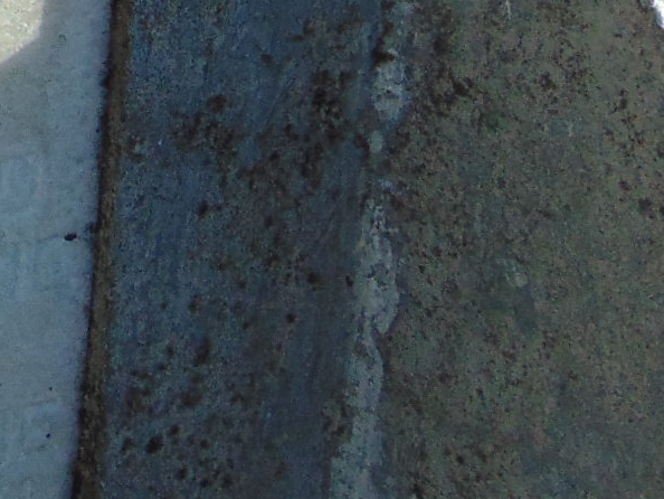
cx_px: -399
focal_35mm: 109
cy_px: -258
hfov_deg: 16.1
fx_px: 2092
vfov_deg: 12.9
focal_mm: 4.5
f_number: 7.7
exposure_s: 1/250
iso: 80
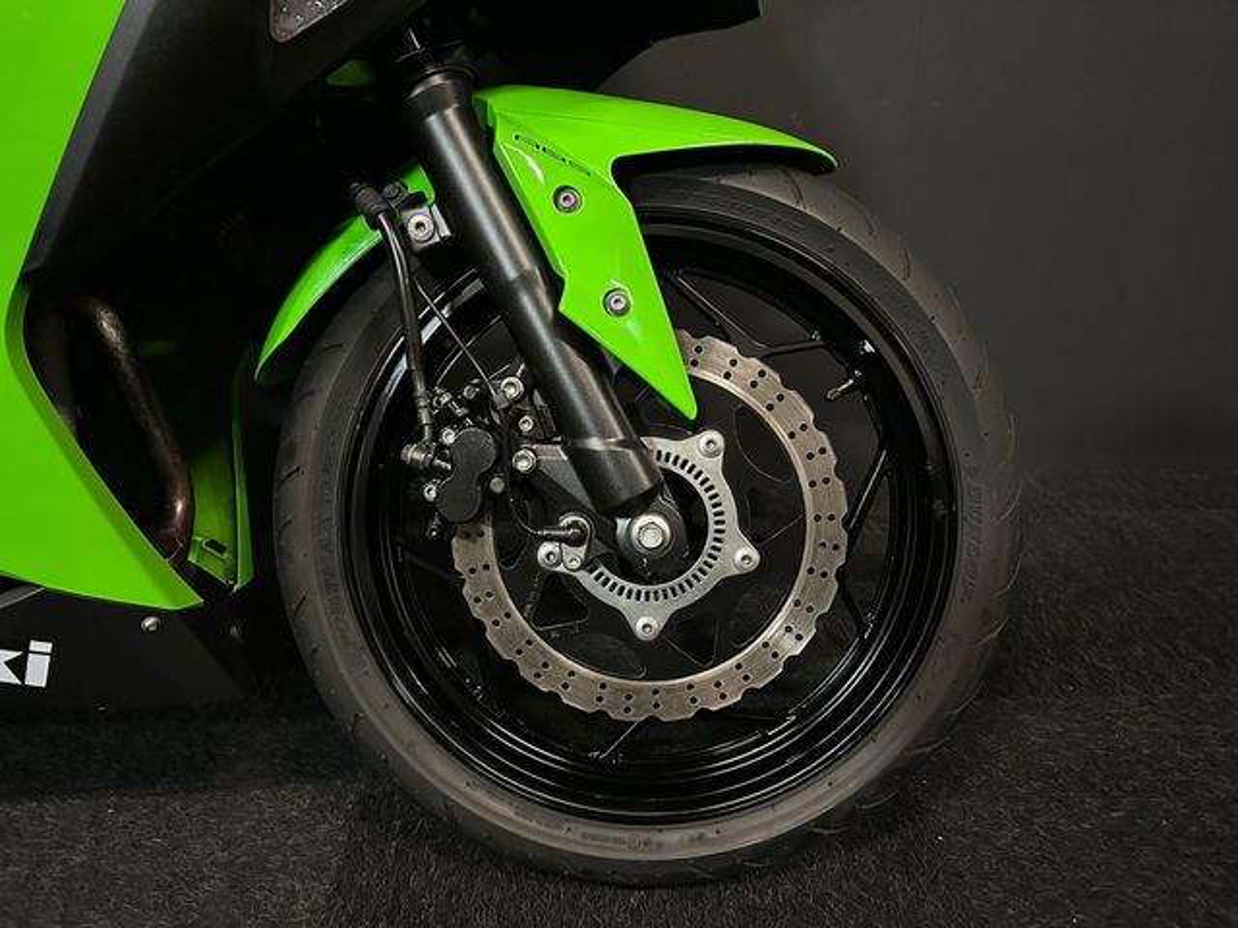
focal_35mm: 24
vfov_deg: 56.8
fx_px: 858
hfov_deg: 71.6
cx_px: 619
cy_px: 464
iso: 1000
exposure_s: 1/25
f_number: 1.78
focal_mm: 6.86
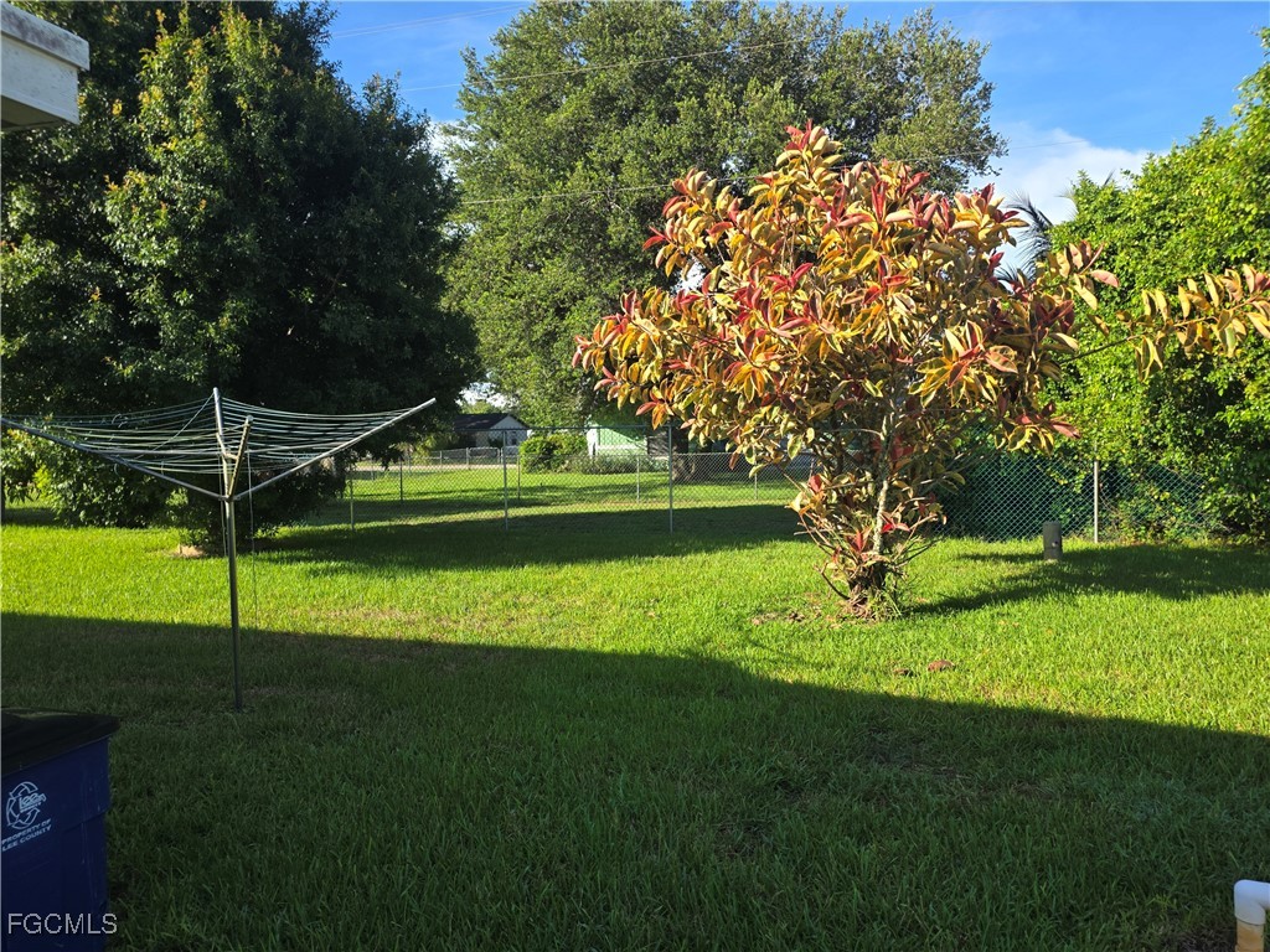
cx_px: 635
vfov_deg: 58.9
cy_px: 476
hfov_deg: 73.9
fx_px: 844
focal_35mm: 23
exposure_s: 1/1910
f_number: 1.7
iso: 80
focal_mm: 6.25
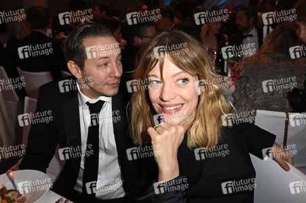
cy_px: 102
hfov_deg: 63.7
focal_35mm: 29
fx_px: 246
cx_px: 153
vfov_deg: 44.9
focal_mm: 29
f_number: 5.6
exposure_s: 1/60
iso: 2000
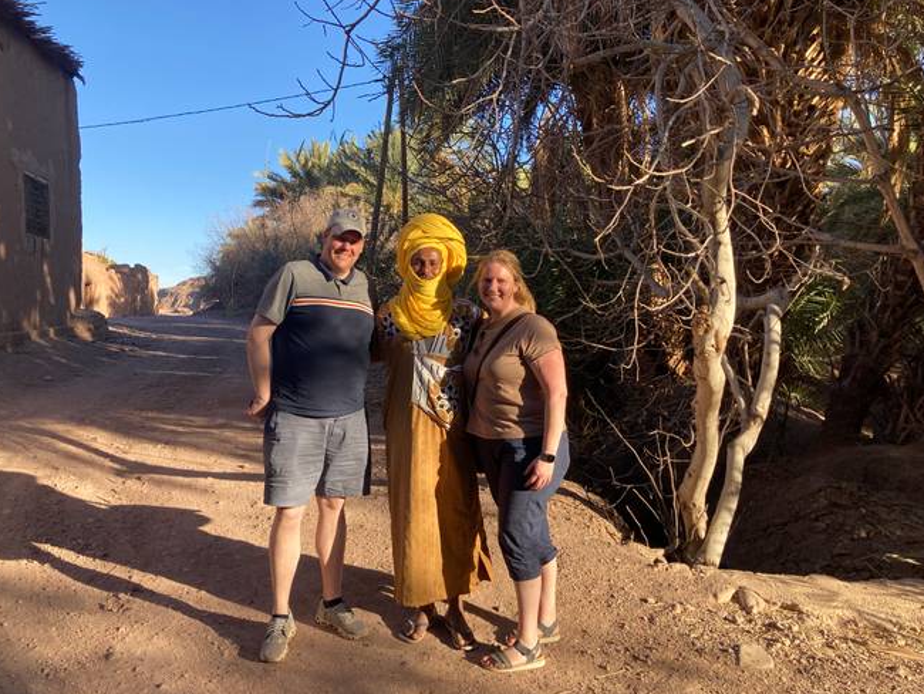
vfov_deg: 45.5
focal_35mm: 31
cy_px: 338
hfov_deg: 58.3
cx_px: 435
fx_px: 828
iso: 20
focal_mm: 3.99
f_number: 1.8
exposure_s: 1/516
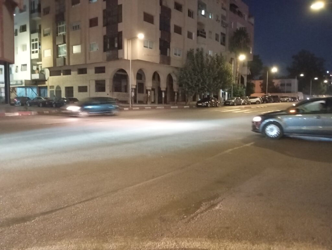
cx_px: 166
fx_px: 269
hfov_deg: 63.4
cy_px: 125
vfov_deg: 49.9
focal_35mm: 28
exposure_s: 1/14.3
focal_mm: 4.22
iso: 11631
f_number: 1.8
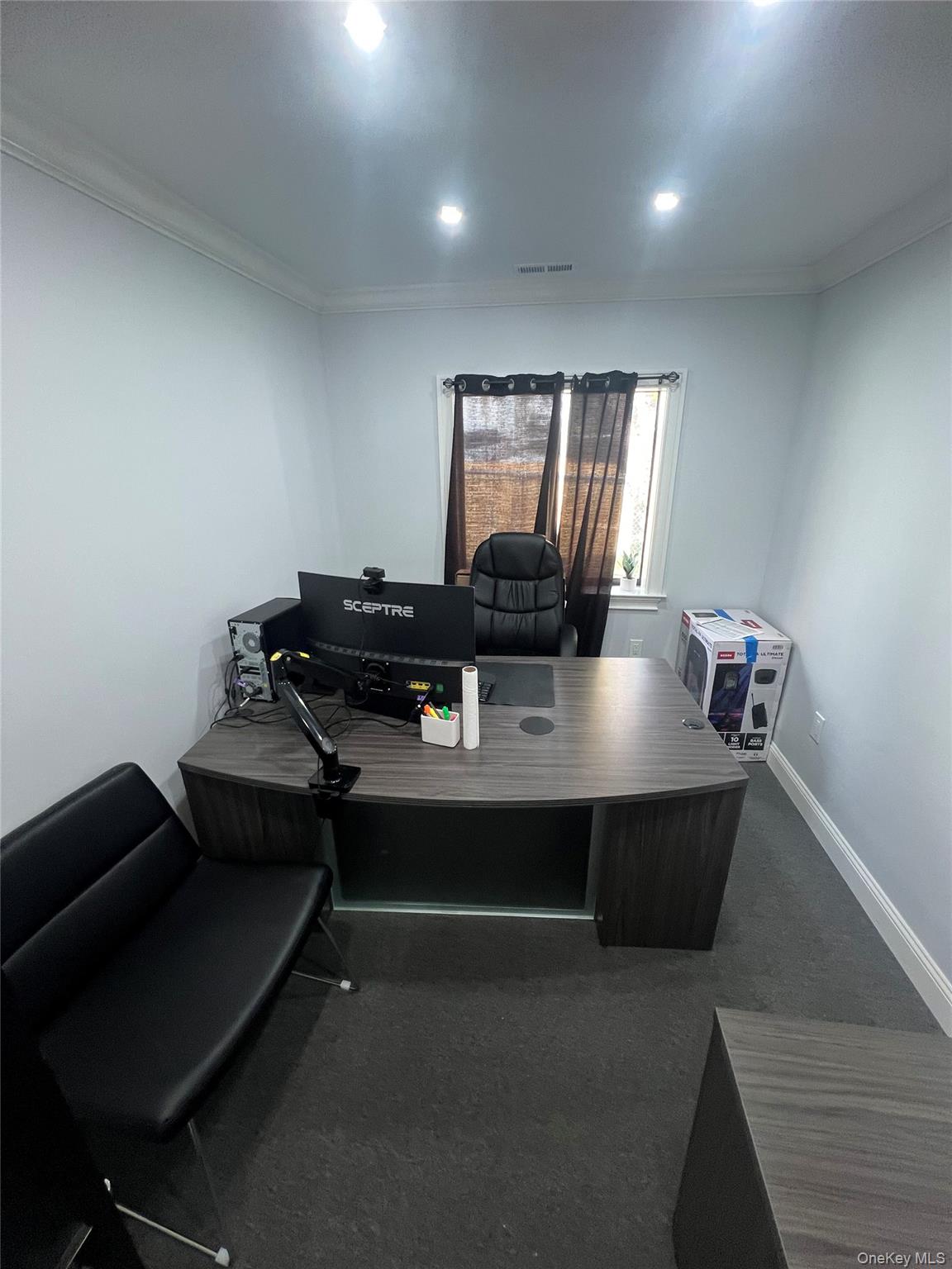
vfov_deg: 106.2
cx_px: 476
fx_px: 477
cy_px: 634
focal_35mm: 13
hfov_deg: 89.9
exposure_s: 1/60
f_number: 1.8
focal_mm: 1.57
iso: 200
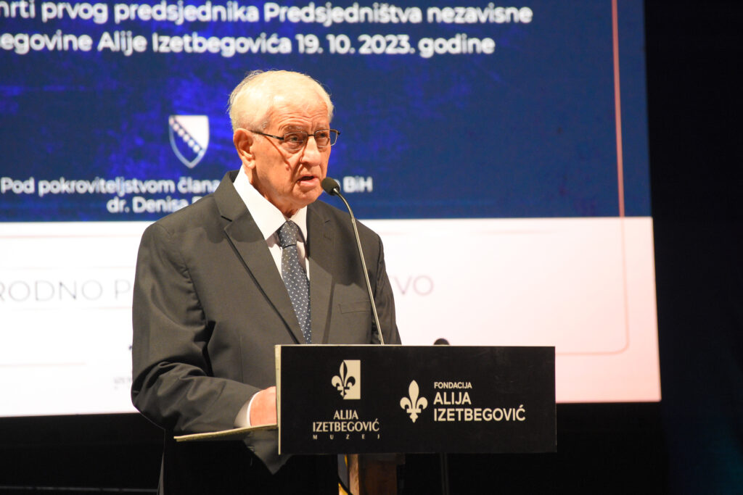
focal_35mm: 210
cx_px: 372
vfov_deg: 6.5
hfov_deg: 9.8
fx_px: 4334
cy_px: 248
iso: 1600
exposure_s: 1/60
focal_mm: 140
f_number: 5.6
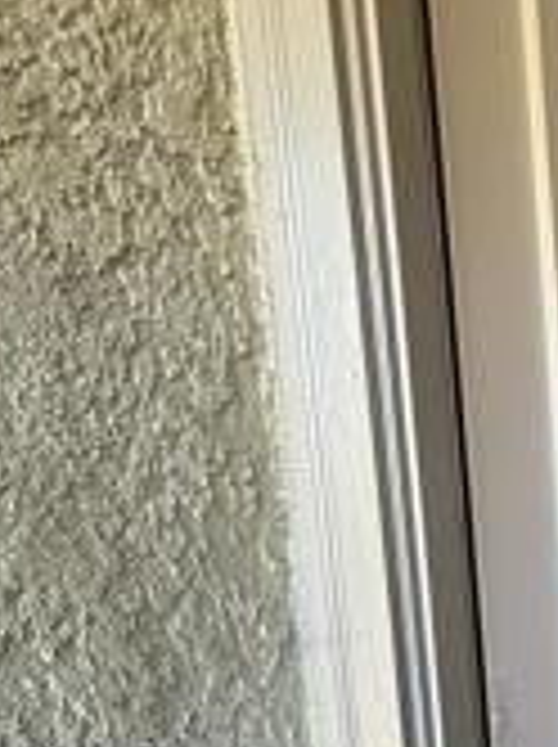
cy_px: 738
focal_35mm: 54
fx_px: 1164
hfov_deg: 19.4
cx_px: 1030
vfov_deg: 32.8
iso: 125
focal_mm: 2.22
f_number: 2.2
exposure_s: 1/99
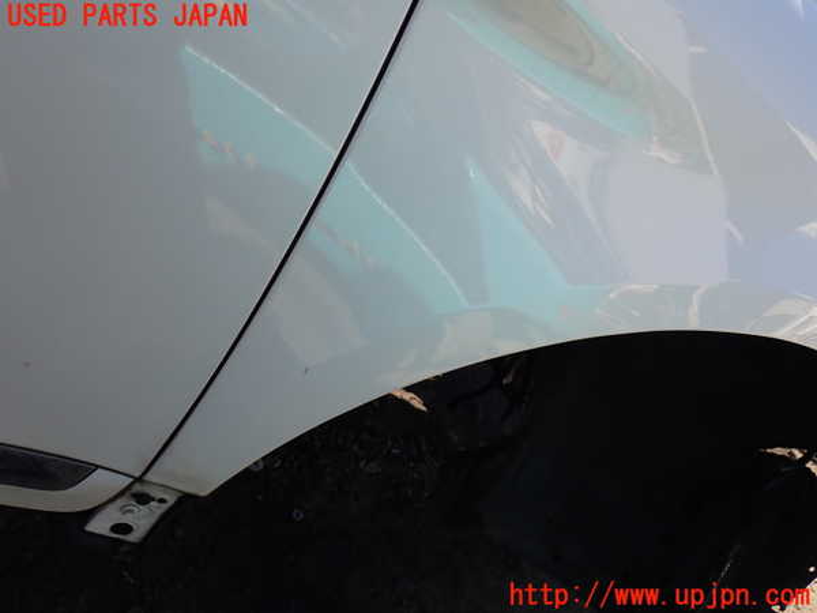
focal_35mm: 30
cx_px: 408
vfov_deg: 46.8
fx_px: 708
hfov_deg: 60.0
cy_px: 306
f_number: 3.2
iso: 100
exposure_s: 1/500
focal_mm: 5.4
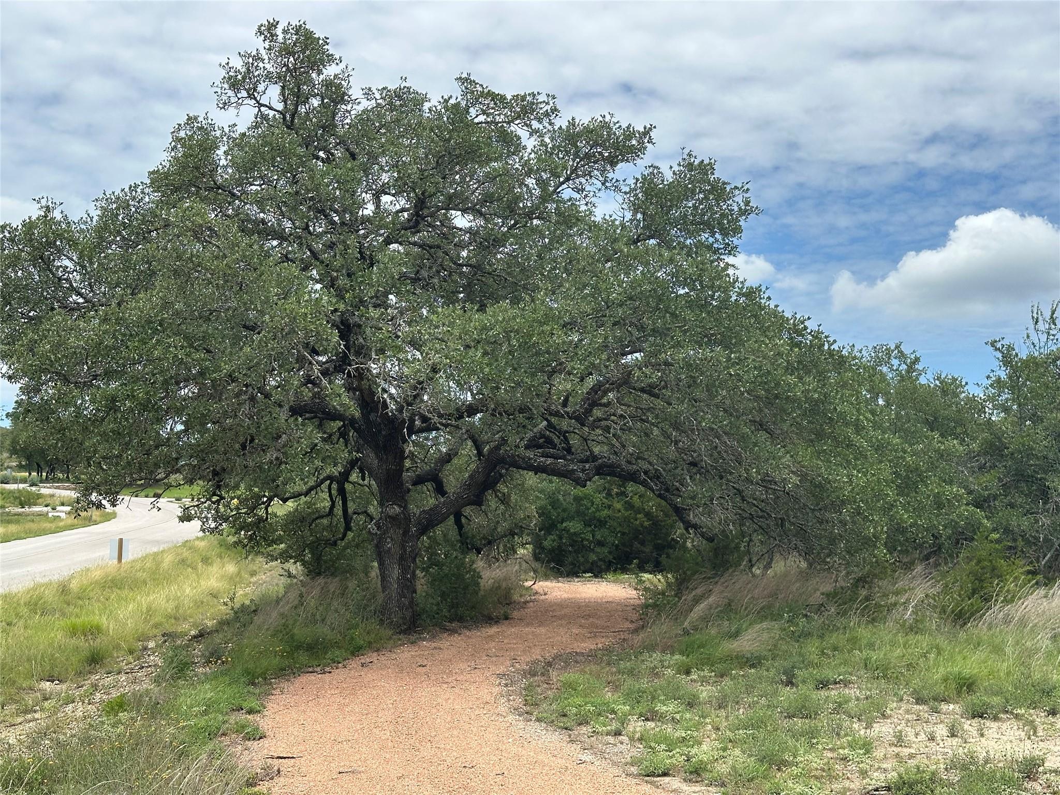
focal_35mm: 48
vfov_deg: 30.3
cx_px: 530
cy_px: 398
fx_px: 1470
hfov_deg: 39.7
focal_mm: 6.86
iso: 64
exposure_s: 1/3155
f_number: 1.78
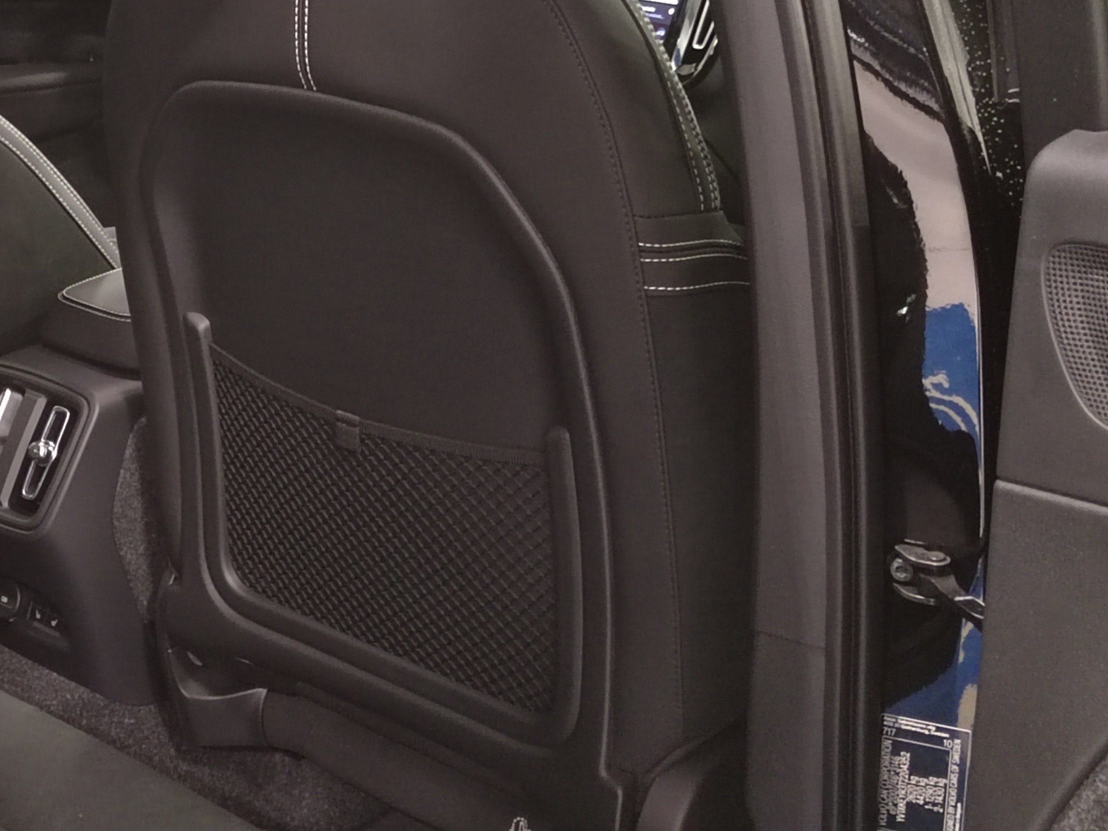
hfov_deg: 30.3
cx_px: 196
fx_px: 1985
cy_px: 307
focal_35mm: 62
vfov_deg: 23.6
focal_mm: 5.52
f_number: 1.9
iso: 4320
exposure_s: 1/33.3
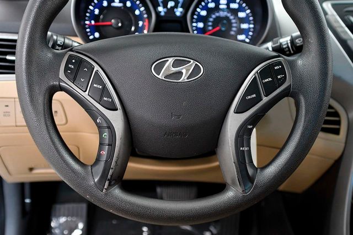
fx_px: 471
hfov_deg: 41.1
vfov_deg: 28.1
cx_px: 176
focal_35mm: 48
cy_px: 118
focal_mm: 32
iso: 2500
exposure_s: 1/320
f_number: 3.5
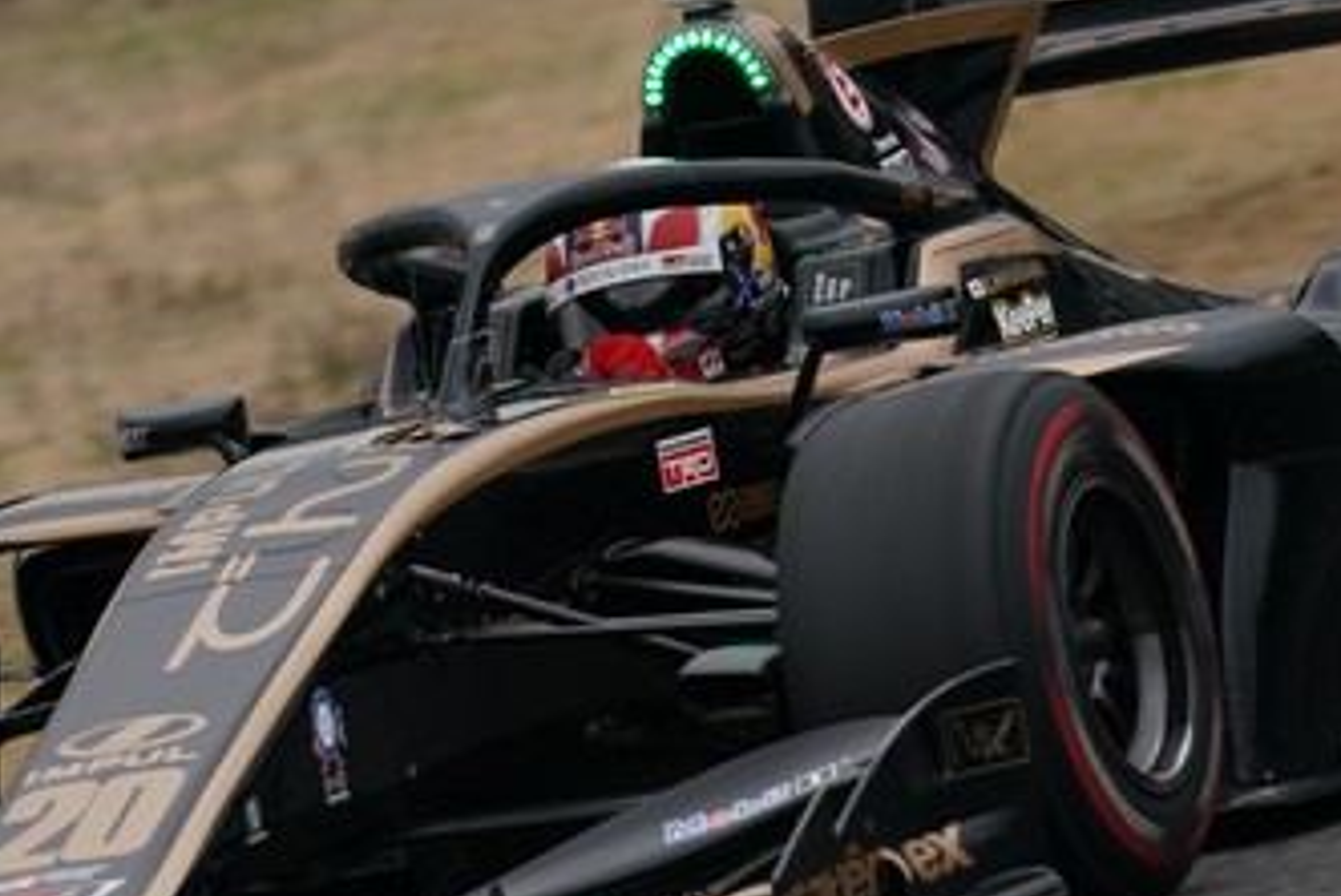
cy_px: 569
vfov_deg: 1.1
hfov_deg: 1.6
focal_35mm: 1300
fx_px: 48466
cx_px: 610
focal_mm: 600
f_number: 8
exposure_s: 1/500
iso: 400
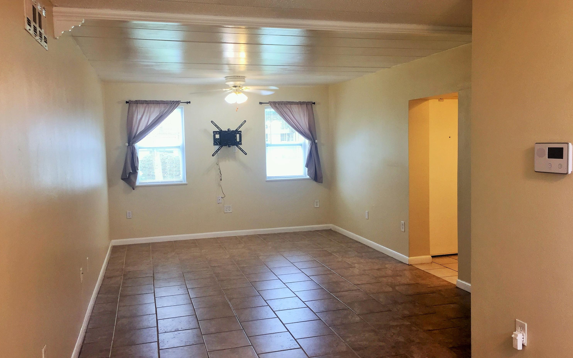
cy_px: 180
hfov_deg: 61.2
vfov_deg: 40.6
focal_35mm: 31
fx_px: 484
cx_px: 286
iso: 32
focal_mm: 4.15
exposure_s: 1/40
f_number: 2.2
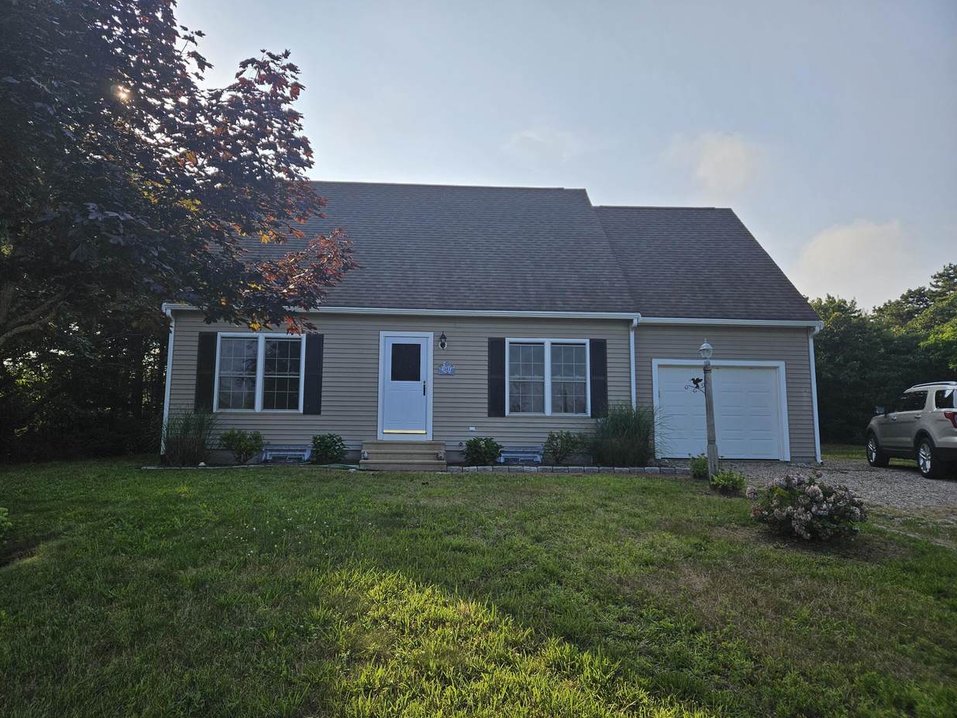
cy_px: 361
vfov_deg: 56.8
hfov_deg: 71.6
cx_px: 459
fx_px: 663
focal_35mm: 24
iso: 25
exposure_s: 1/1742
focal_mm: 5.4
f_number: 1.8
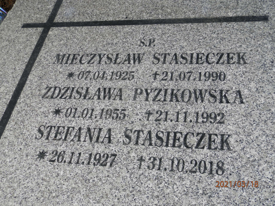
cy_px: 103
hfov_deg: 46.8
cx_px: 138
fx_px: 318
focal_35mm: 40
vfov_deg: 36.0
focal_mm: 7.2
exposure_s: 1/250
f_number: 3.5
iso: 80
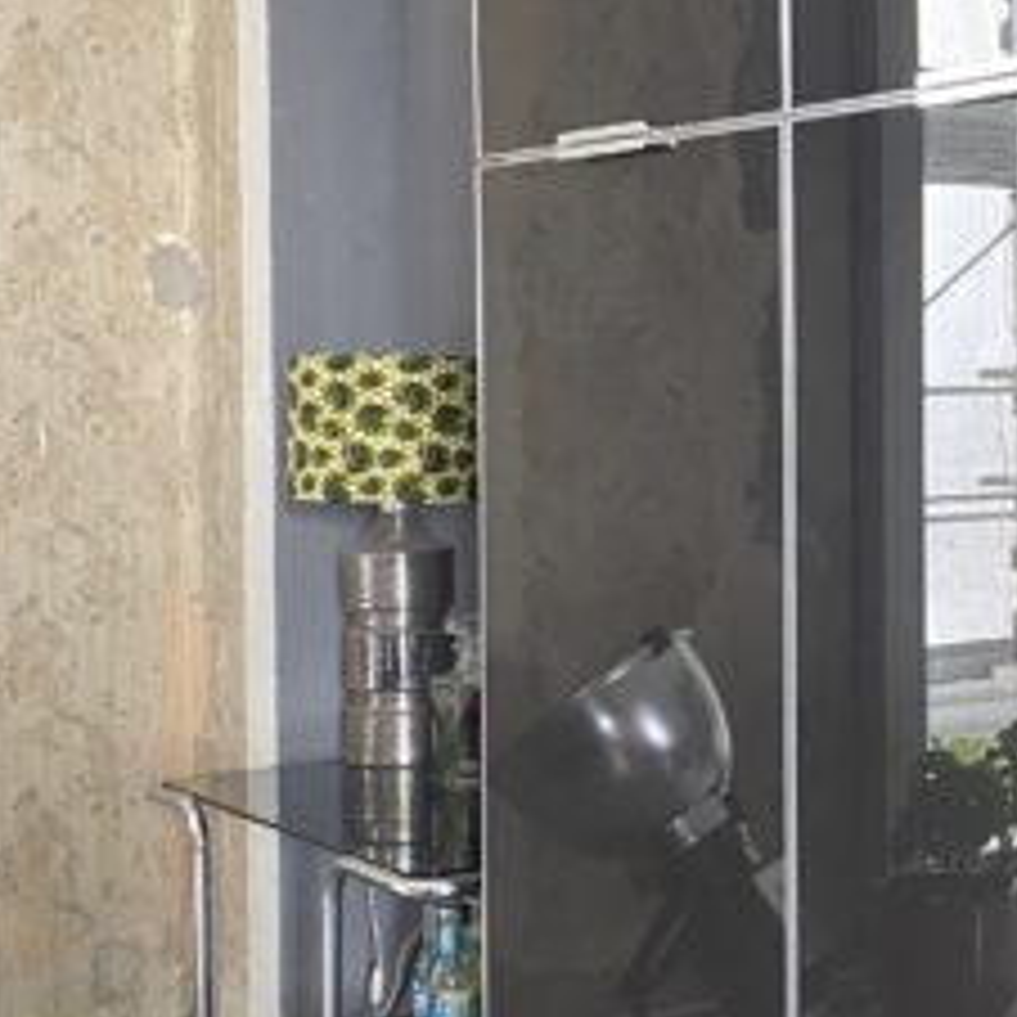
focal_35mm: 52
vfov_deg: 32.7
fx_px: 1728
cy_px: 412
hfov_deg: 30.4
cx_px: 1026
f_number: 1.8
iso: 500
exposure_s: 1/43
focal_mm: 4.25
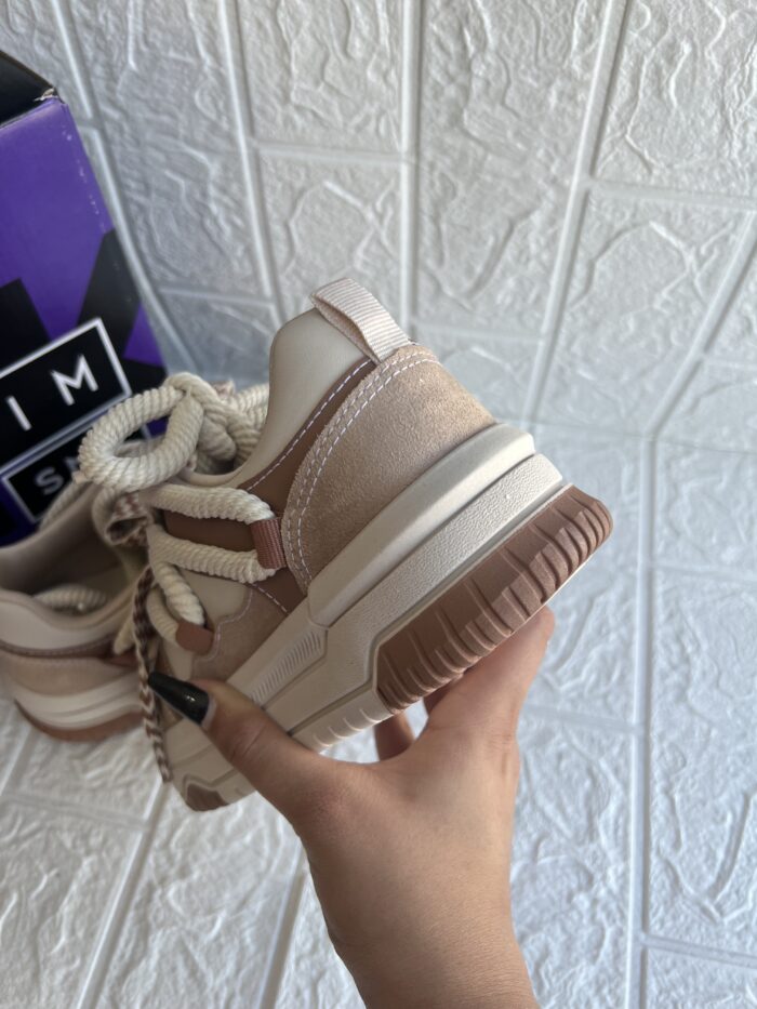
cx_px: 378
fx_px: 758
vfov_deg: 67.3
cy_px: 504
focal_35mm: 26
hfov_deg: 53.1
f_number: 1.5
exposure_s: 1/150
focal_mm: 5.7
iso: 32
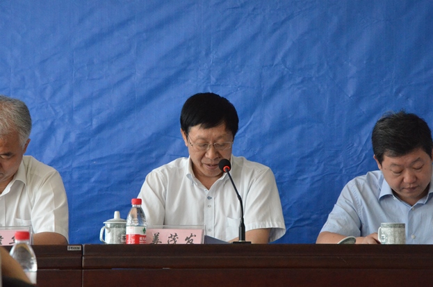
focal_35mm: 158
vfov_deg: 8.7
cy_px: 144
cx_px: 216
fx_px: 1891
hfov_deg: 13.1
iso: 5000
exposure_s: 1/250
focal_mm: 105
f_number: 8
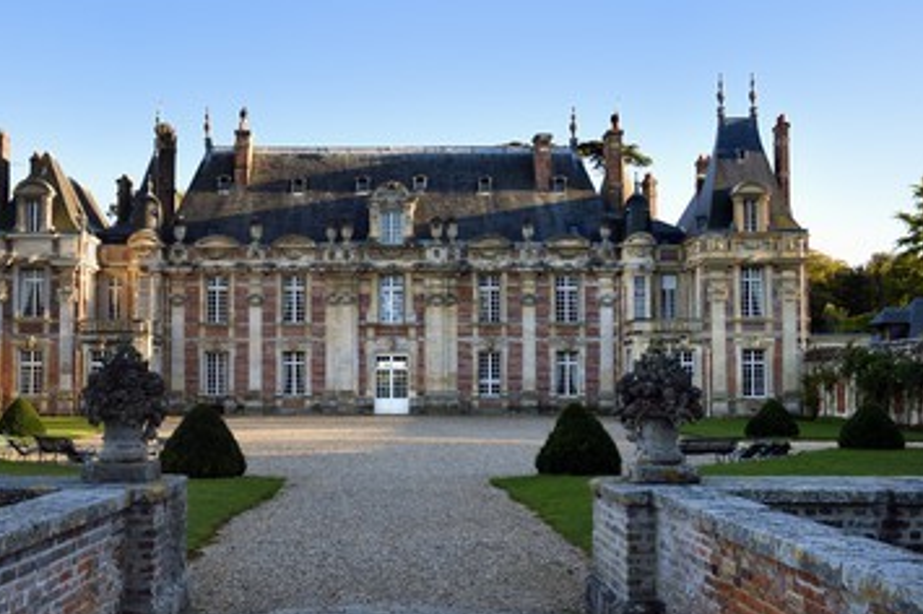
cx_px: 400
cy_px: 330
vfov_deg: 29.8
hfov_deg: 43.5
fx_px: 1153
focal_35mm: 45
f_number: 14
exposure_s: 1/80
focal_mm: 38
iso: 400
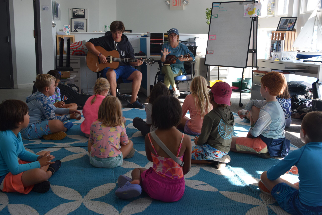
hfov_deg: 53.1
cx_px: 161
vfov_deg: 36.9
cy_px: 108
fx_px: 322
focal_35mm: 36
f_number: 6.7
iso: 400
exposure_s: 1/180
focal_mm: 24
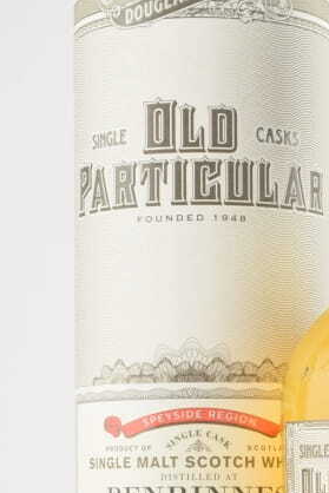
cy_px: 471
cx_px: 298
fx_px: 2013
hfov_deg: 9.3
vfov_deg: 13.8
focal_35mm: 147
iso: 100
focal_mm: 40
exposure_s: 1/20
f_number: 8
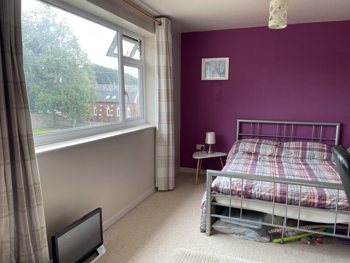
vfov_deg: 51.4
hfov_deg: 65.3
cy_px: 132
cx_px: 176
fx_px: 273
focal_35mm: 27
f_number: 1.6
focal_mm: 4.2
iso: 50
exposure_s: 1/100
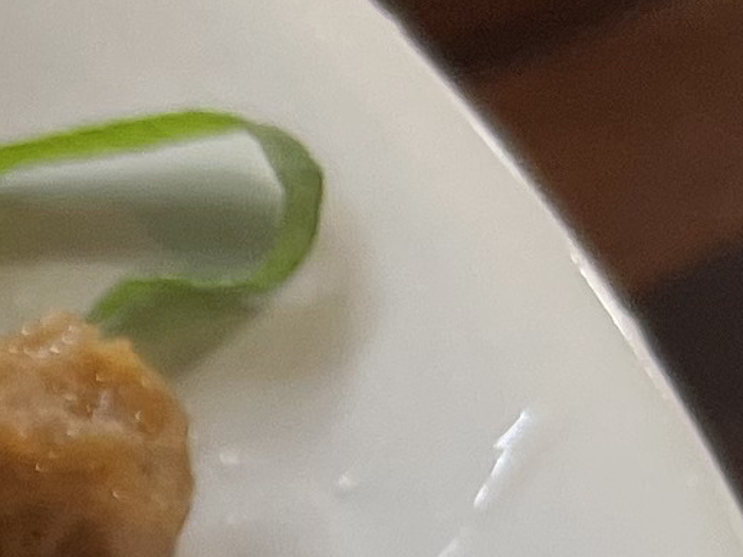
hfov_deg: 8.3
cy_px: 1283
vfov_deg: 7.2
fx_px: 4186
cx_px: -1615
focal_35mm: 195
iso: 100
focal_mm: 5.1
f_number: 1.6
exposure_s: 1/100
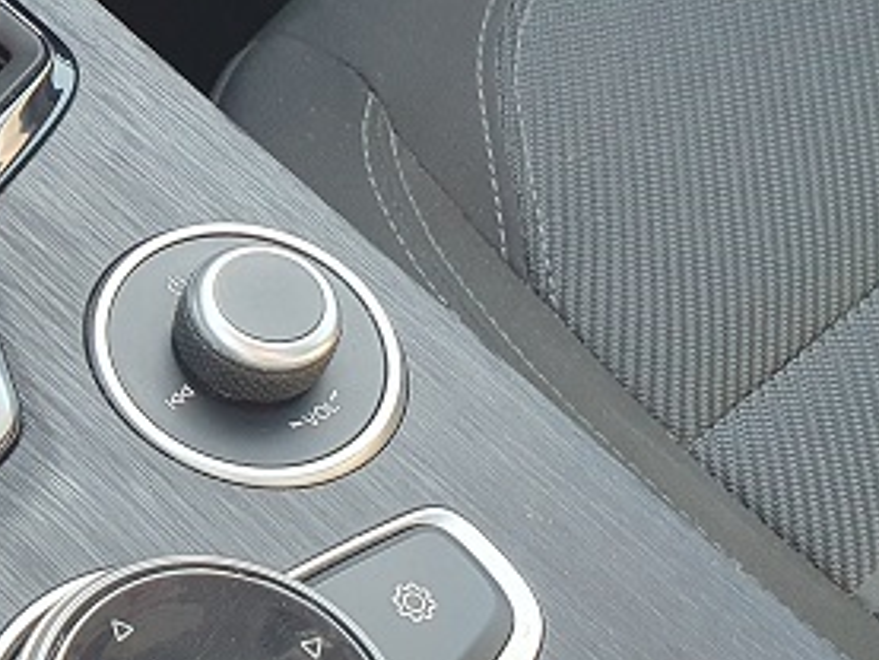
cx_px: -298
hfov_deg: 22.8
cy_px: 263
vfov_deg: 19.6
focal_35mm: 75
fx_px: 1905
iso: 160
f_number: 2.4
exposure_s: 1/100
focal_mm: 4.32
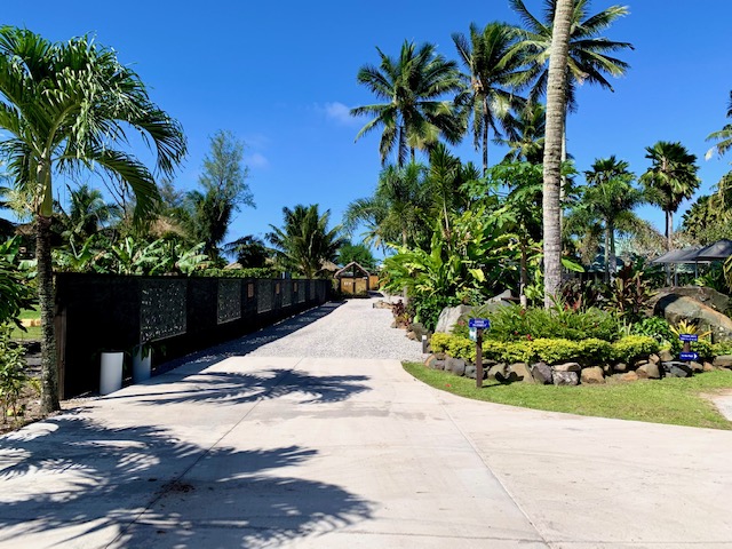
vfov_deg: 53.1
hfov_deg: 67.3
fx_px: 550
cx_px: 366
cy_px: 274
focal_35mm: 26
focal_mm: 4.25
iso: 25
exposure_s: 1/2915
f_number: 1.8
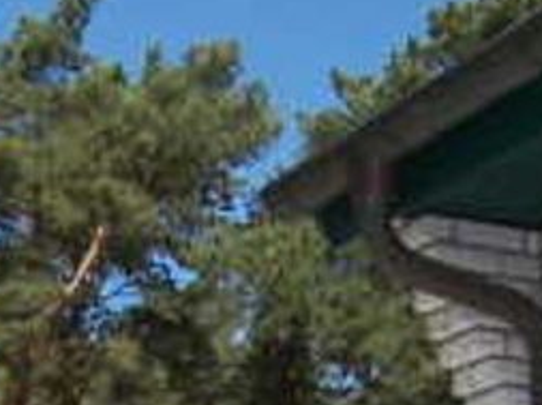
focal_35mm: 114
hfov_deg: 17.1
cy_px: 709
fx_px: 1782
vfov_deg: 12.0
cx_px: 90
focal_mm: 5
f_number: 2.8
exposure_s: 1/800
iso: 50
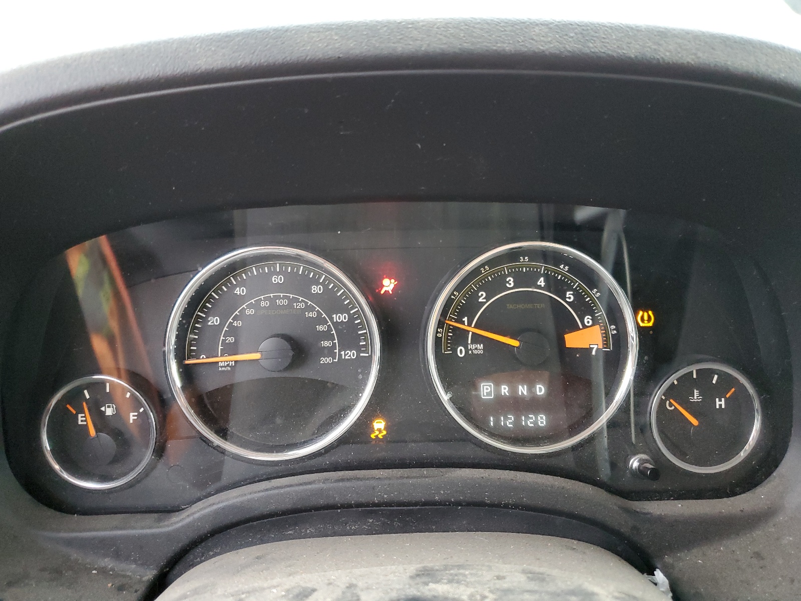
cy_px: 300
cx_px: 400
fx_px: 602
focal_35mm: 26
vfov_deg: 53.1
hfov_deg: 67.3
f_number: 1.5
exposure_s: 1/60.2
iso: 301
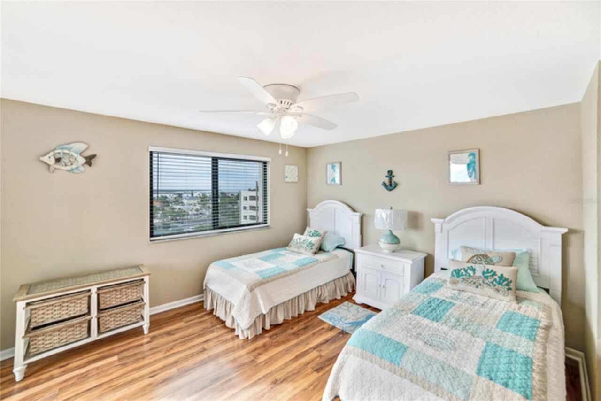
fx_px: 234
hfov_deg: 104.2
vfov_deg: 81.2
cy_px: 200
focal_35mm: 14
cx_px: 300
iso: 100
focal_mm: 14
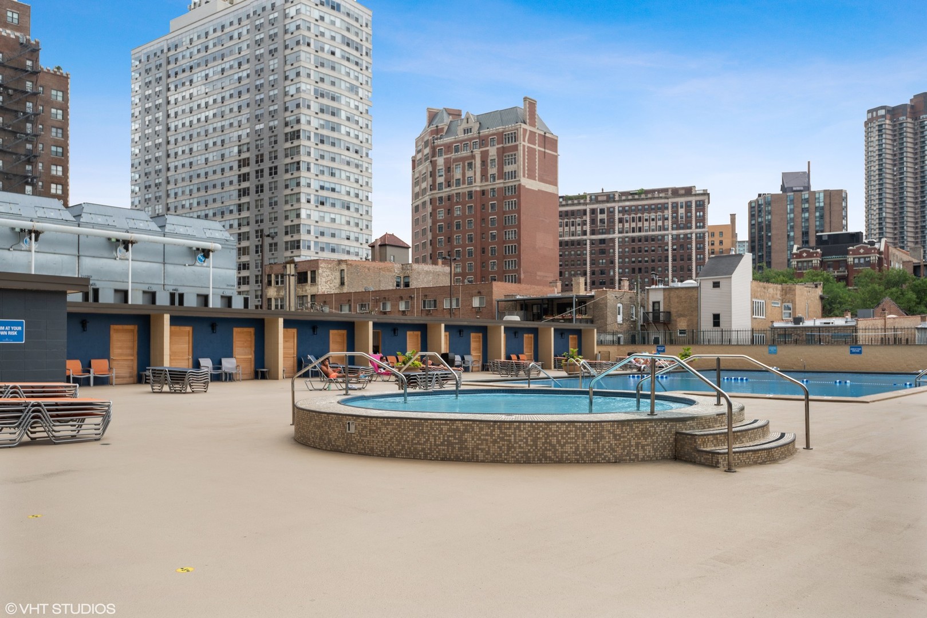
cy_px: 309
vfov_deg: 45.0
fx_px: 747
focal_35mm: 29
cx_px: 464
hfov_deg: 63.6
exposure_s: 1/800
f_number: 8
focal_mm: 29
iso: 200
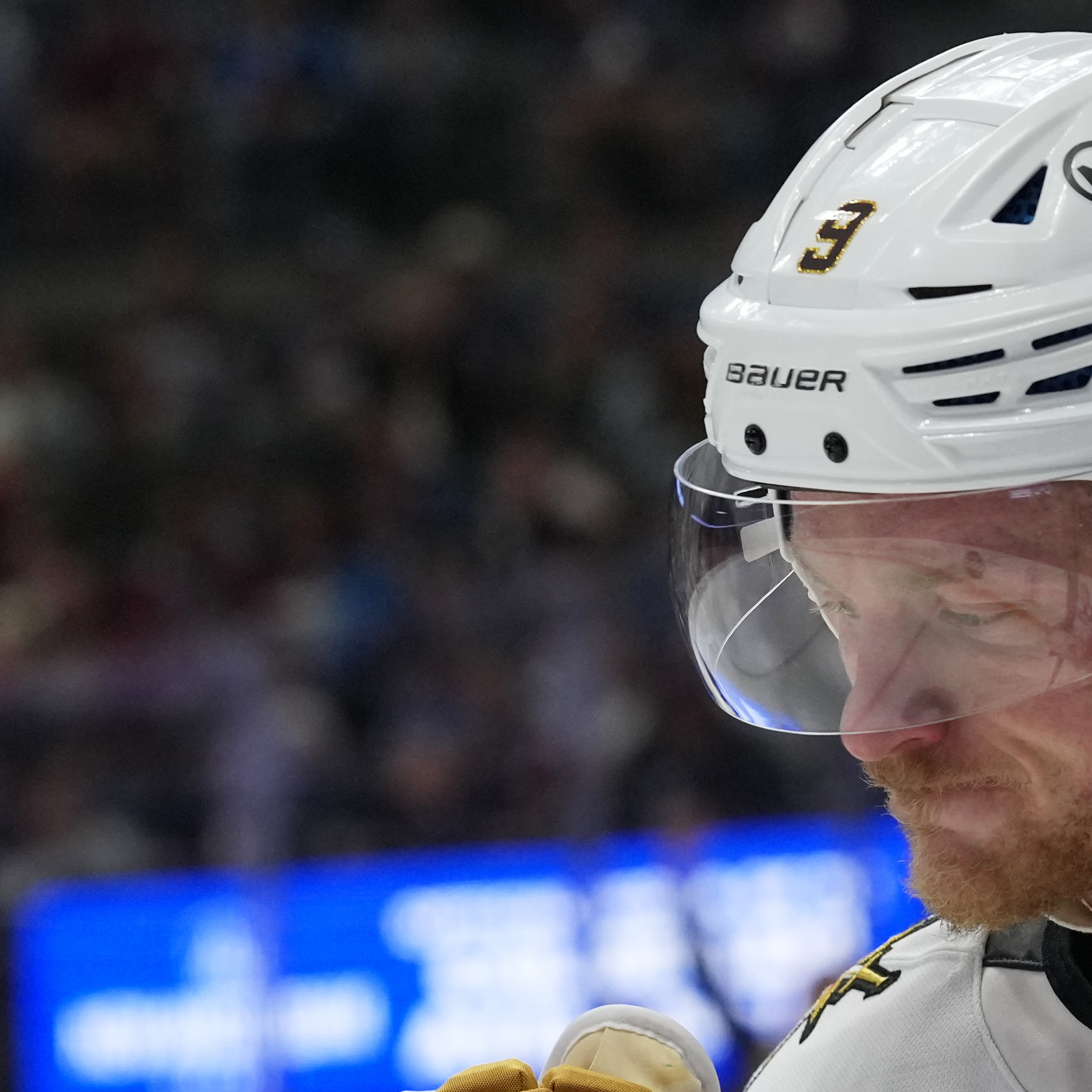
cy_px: 661
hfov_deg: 6.1
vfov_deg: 6.1
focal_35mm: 285
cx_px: 1742
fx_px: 10172
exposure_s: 1/2500
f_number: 3.2
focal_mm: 85
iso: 2500
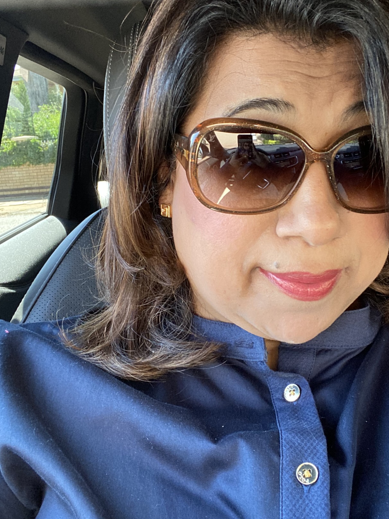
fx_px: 569
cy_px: 229
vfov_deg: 48.9
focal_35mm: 38
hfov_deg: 37.6
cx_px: 231
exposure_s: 1/60
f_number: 2.2
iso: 125
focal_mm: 2.71
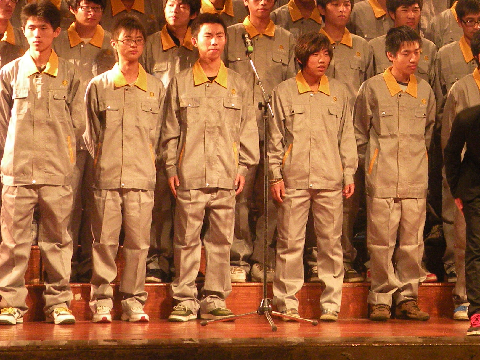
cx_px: 389
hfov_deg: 10.4
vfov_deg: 7.8
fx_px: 2621
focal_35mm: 189
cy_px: 52
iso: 268
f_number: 4
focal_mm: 14.9
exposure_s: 1/61.7
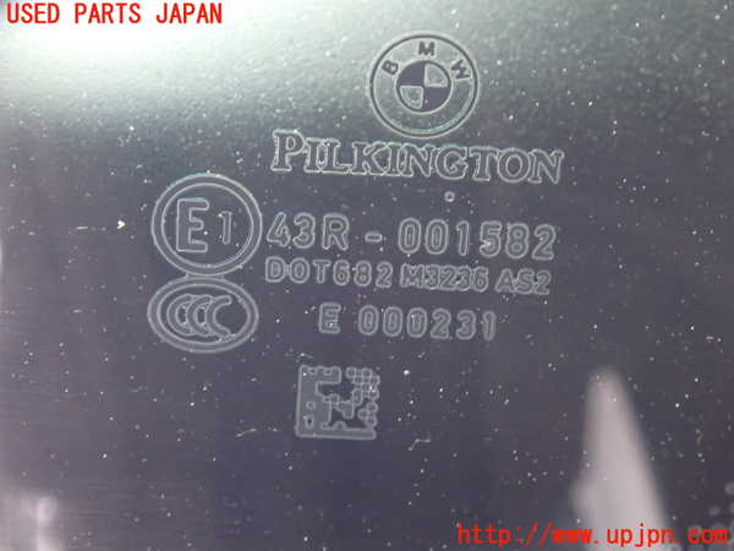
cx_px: 367
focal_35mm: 100
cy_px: 276
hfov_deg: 19.6
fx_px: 2120
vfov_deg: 14.8
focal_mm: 18
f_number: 4.9
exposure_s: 1/25
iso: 1000
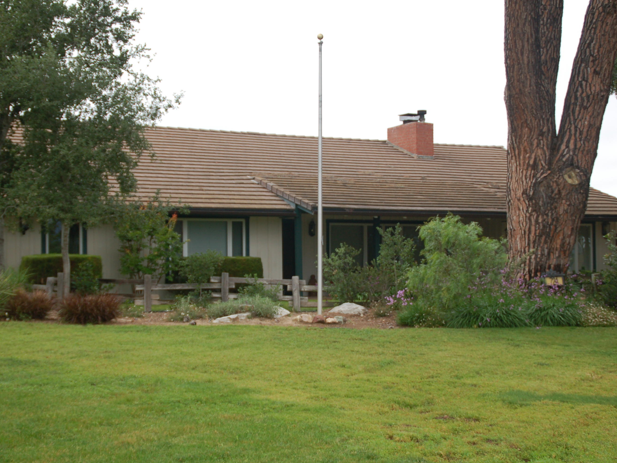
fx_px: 1105
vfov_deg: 23.7
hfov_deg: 31.2
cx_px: 310
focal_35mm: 62
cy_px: 231
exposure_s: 1/500
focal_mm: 38
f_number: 5.6
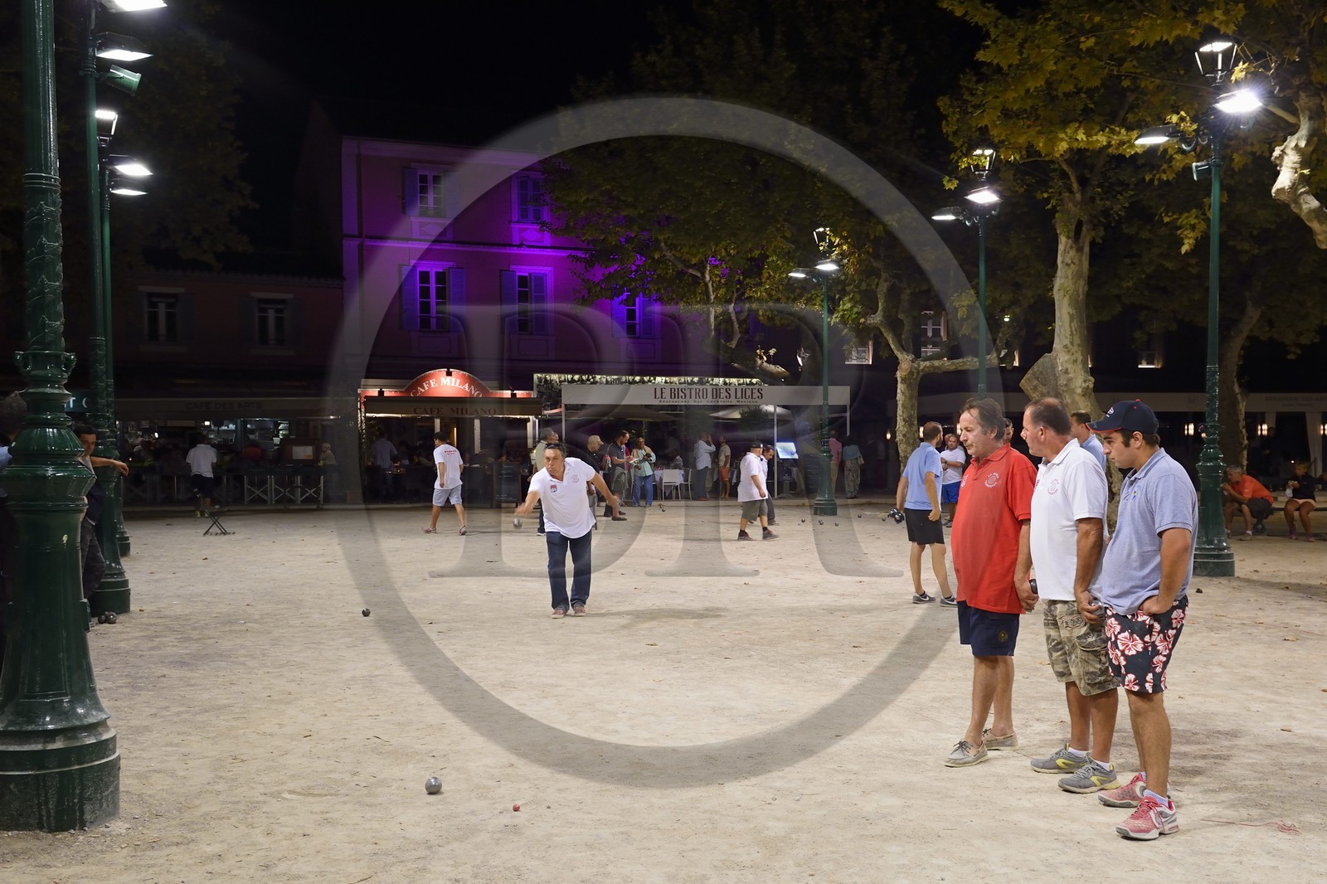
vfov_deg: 41.1
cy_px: 442
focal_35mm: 32
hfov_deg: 58.7
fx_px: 1179
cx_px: 664
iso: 1600
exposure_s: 1/60
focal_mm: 32
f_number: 7.1
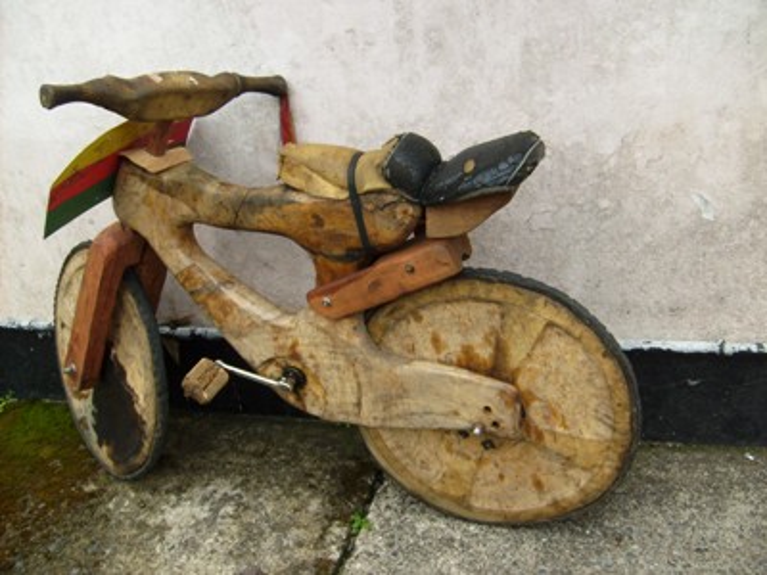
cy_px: 288
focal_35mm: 35
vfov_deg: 40.7
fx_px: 776
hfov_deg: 52.6
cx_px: 384
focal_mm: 5.8
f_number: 7.1
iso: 80
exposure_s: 1/125
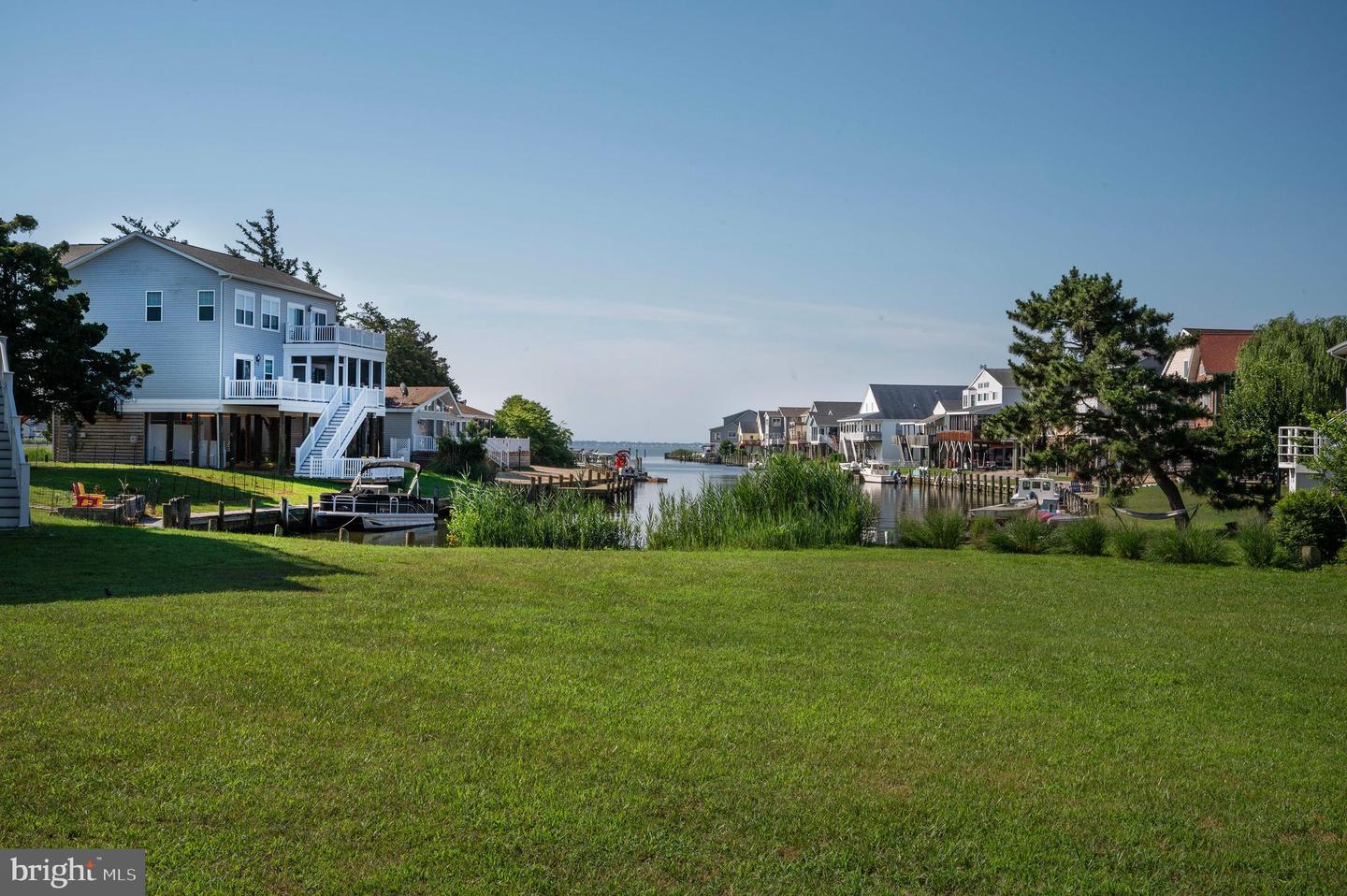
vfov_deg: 34.2
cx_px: 674
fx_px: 1458
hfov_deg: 49.6
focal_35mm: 39
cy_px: 448
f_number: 18
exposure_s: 1/200
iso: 200
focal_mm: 39
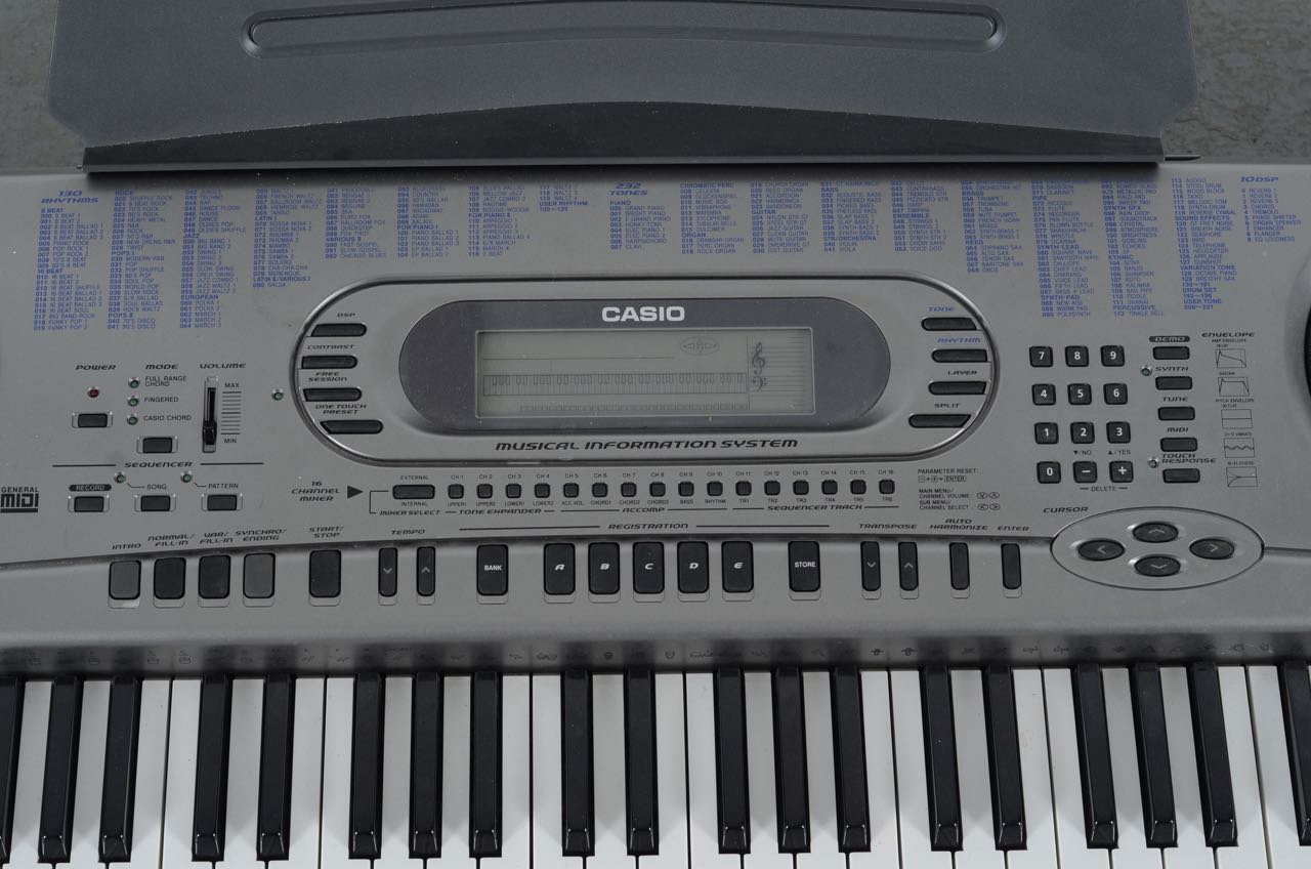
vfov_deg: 18.1
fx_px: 2726
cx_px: 656
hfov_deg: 27.0
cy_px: 434
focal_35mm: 75
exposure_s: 1/125
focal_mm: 50
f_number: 6.3
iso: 100
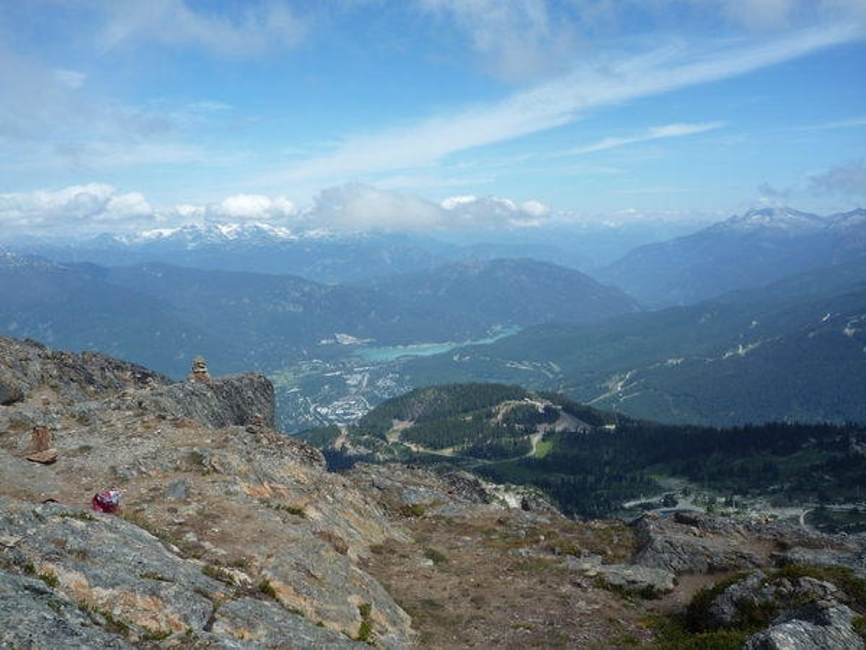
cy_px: 325
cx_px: 433
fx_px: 826
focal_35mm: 33
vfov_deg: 42.9
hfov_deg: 55.4
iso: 100
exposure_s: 1/640
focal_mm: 5.8
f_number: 4.5
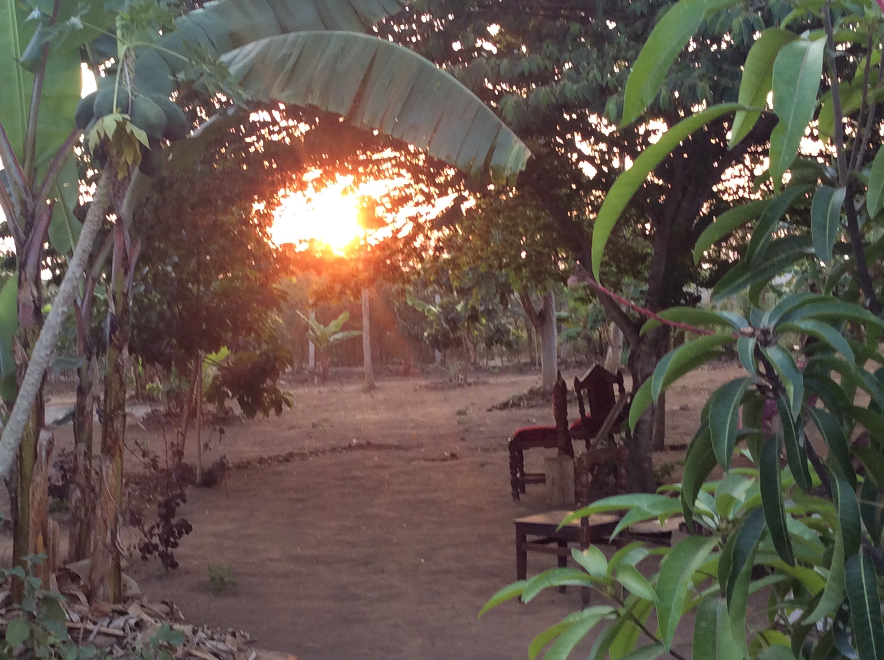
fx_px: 1352
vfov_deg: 27.4
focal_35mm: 53
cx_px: 310
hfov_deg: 35.9
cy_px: 412
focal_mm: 3.3
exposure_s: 1/33
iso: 32
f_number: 2.4
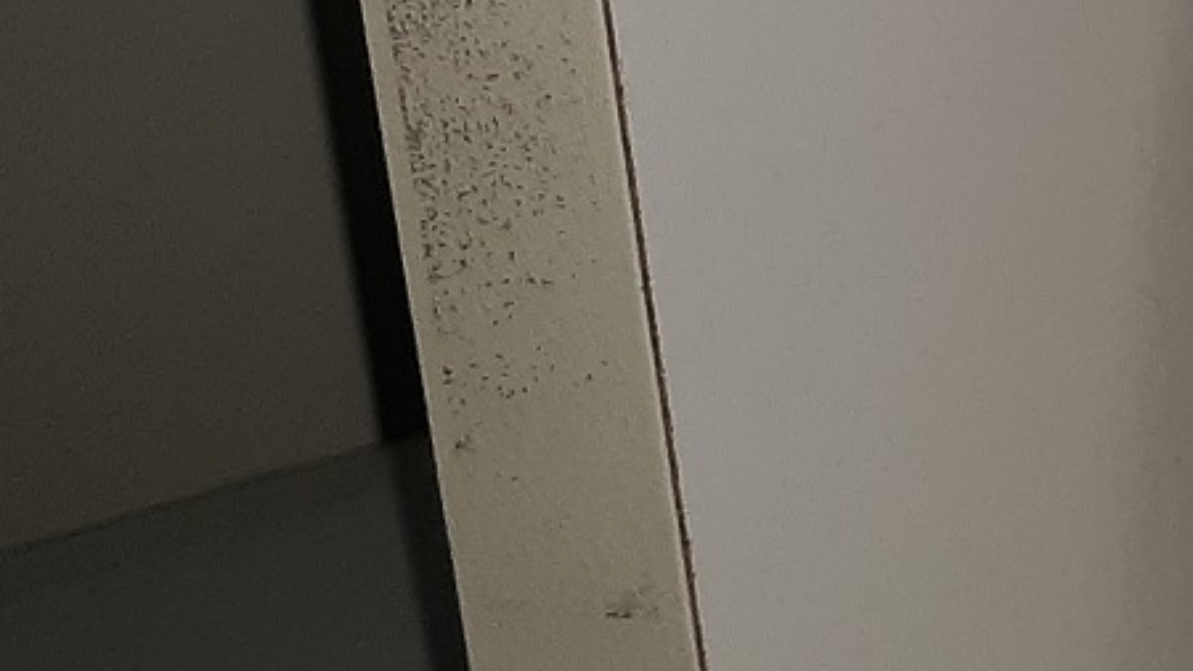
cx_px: 2688
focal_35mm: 140
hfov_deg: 12.6
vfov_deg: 8.1
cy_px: -801
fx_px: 4428
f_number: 1.7
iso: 40
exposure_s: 1/169
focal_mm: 3.7
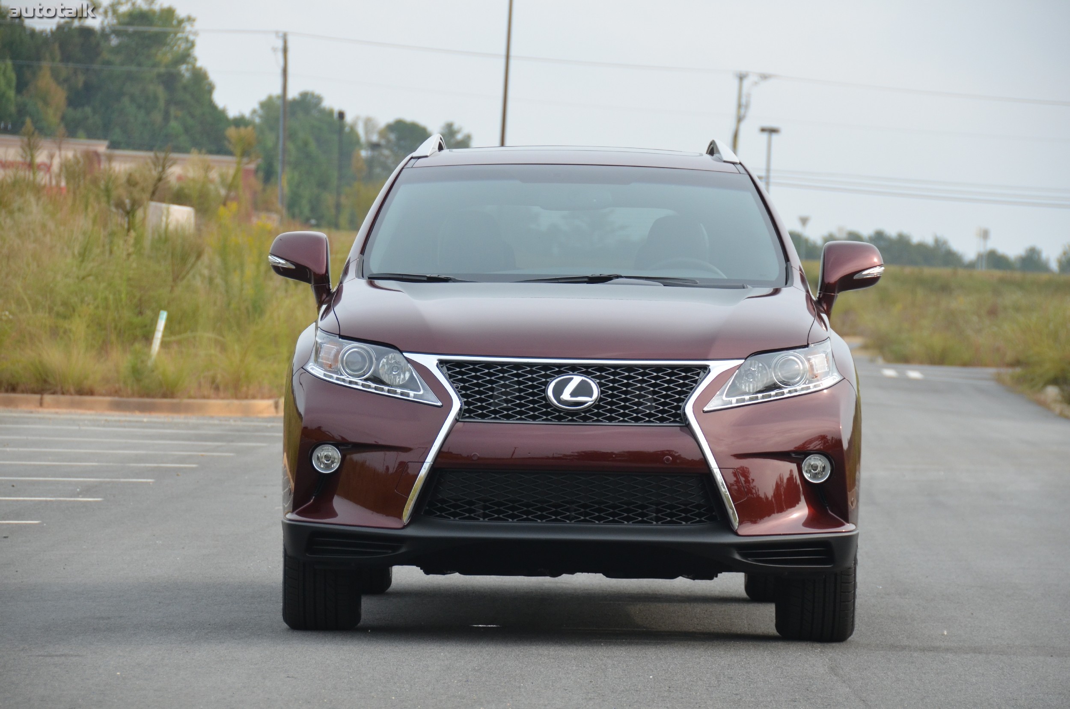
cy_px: 354
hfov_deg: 12.3
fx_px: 4983
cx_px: 535
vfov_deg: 8.1
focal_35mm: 168
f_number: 5.3
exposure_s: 1/1000
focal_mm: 112
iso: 720
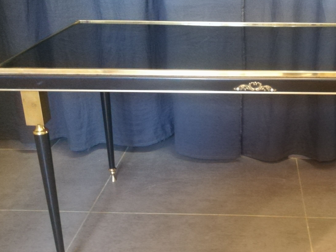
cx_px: 245
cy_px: 114
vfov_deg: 30.9
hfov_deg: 39.5
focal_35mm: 47
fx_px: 456
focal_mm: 3.83
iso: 2000
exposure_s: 1/14.3
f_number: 2.2
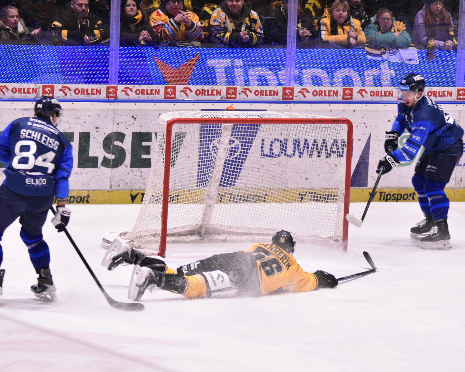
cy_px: 196
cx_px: 262
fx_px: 4356
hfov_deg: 6.1
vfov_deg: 4.9
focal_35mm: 317
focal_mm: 175
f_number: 5.6
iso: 4000
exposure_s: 1/500
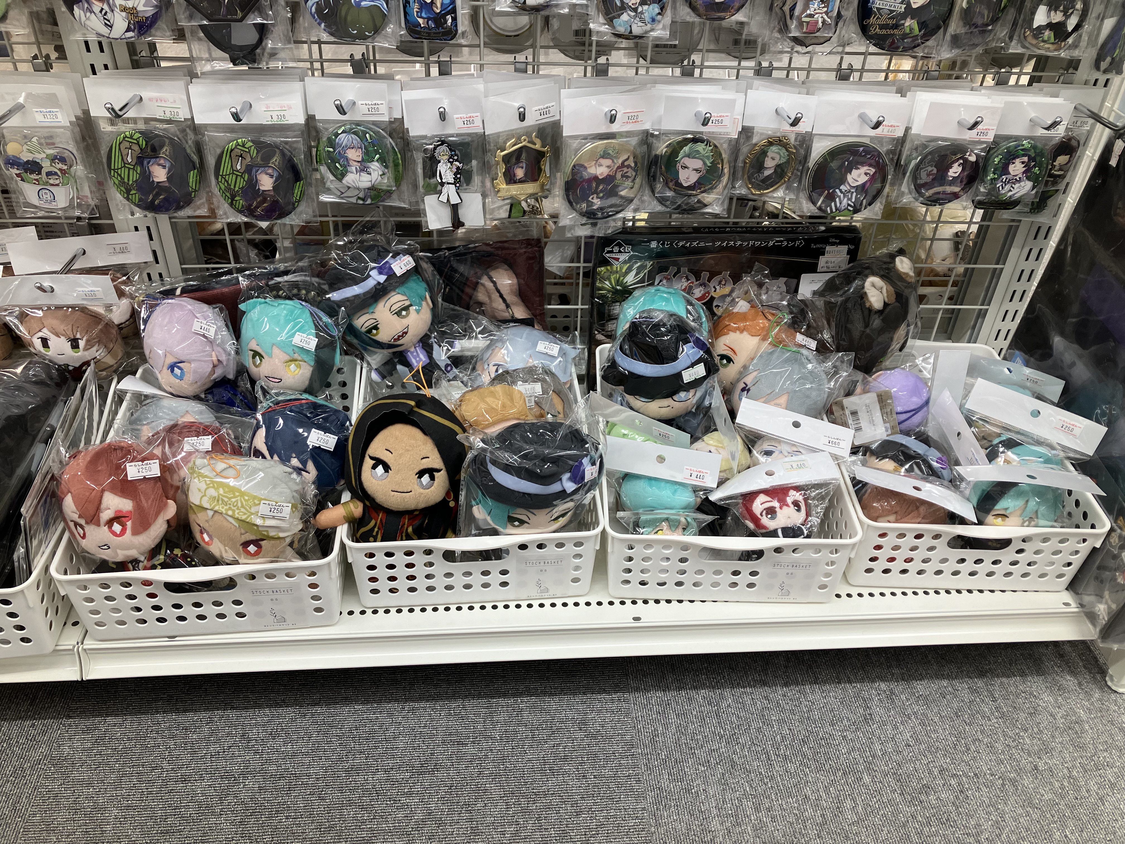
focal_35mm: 28
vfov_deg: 49.7
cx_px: 562
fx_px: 910
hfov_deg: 63.4
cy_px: 422
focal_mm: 3.99
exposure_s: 1/100
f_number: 1.8
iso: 64
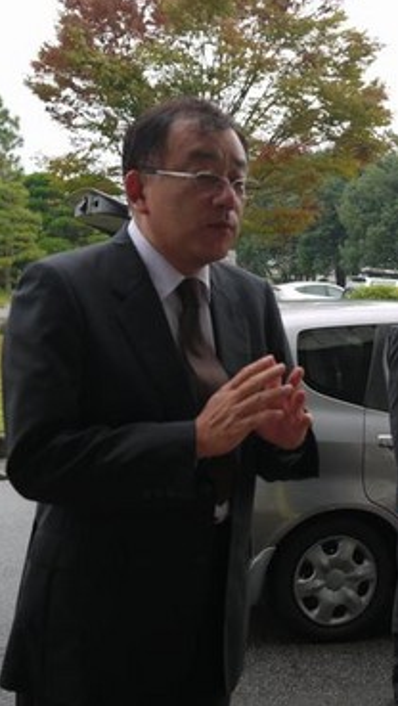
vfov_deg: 35.4
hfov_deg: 20.4
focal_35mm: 59
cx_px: 262
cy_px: 351
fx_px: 1105
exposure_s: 1/200
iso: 125
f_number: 2.8
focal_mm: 20
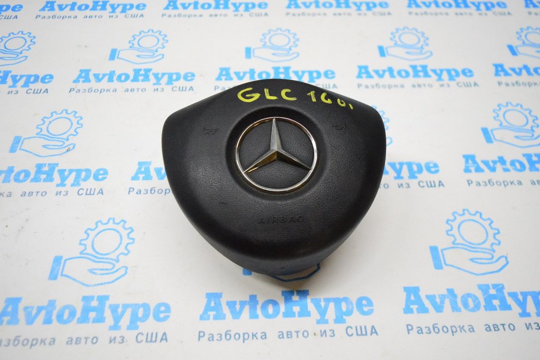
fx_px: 420
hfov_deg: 65.5
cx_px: 262
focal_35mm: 28
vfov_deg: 46.4
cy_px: 175
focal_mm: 18
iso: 6400
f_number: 3.5
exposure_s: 1/800
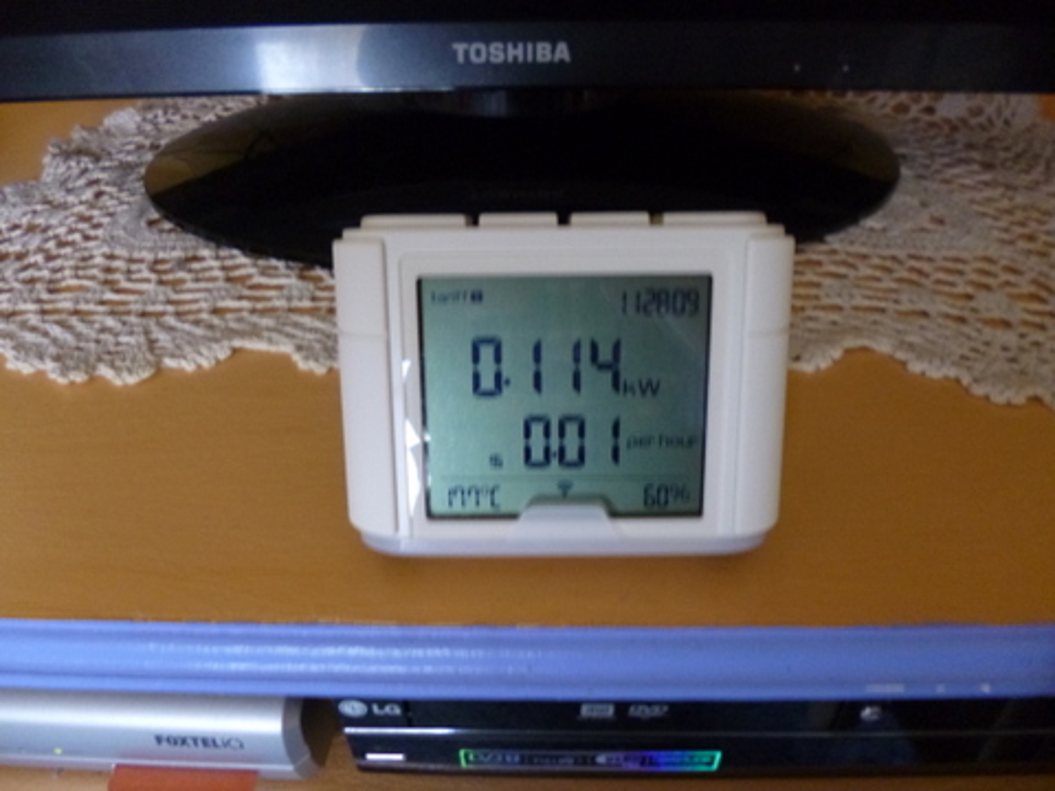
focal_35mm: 24
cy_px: 396
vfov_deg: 56.8
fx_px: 731
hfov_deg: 71.6
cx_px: 528
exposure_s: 1/5
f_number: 2.5
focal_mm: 4.3
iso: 400
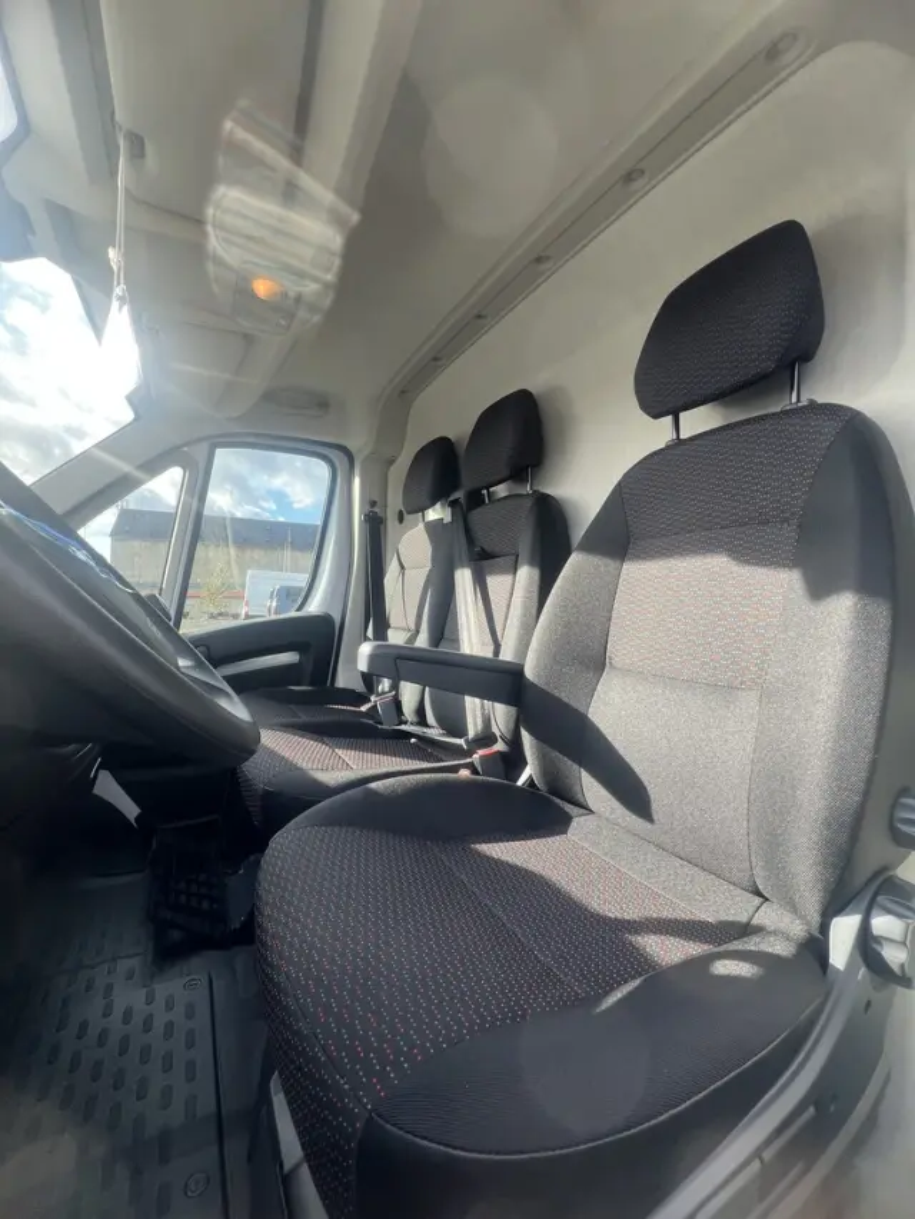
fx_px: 458
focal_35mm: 13
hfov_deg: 89.9
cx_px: 458
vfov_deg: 106.2
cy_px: 610
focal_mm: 1.57
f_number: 1.8
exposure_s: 1/150
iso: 32
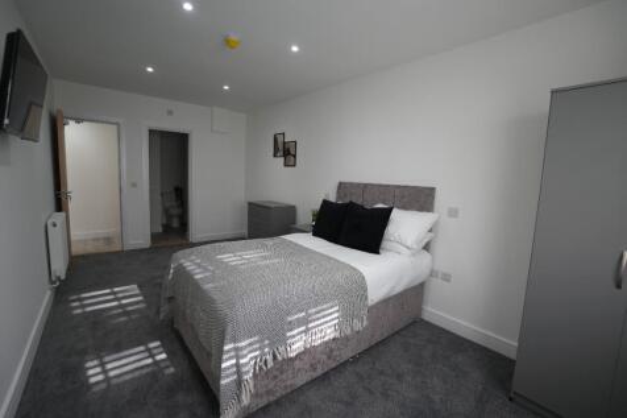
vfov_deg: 77.3
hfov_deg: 100.4
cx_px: 314
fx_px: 261
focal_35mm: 15
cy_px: 209
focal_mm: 10
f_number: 4
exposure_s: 1/60
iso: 250
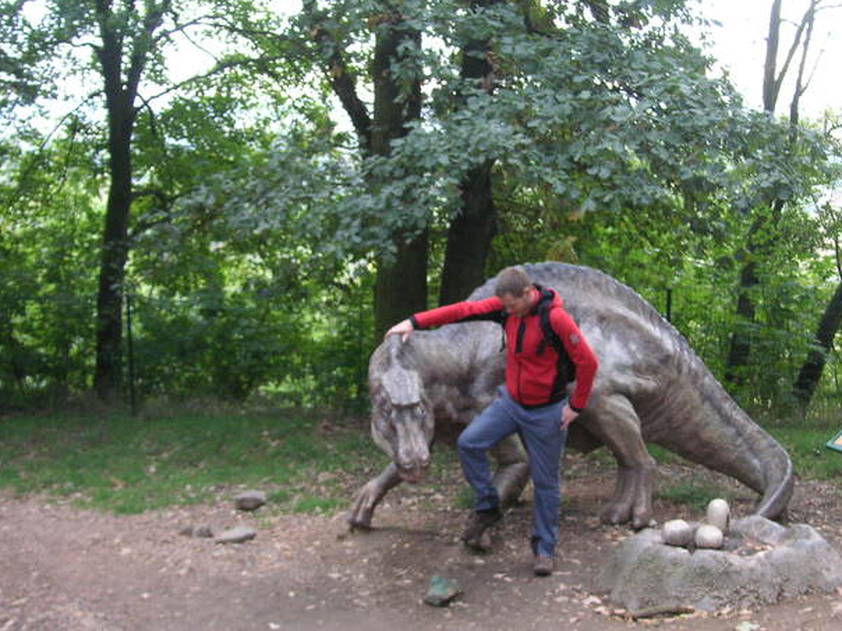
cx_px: 492
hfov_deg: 38.8
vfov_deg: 29.7
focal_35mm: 49
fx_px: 1192
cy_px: 336
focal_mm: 6.1
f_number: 2.8
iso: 50
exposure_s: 1/45
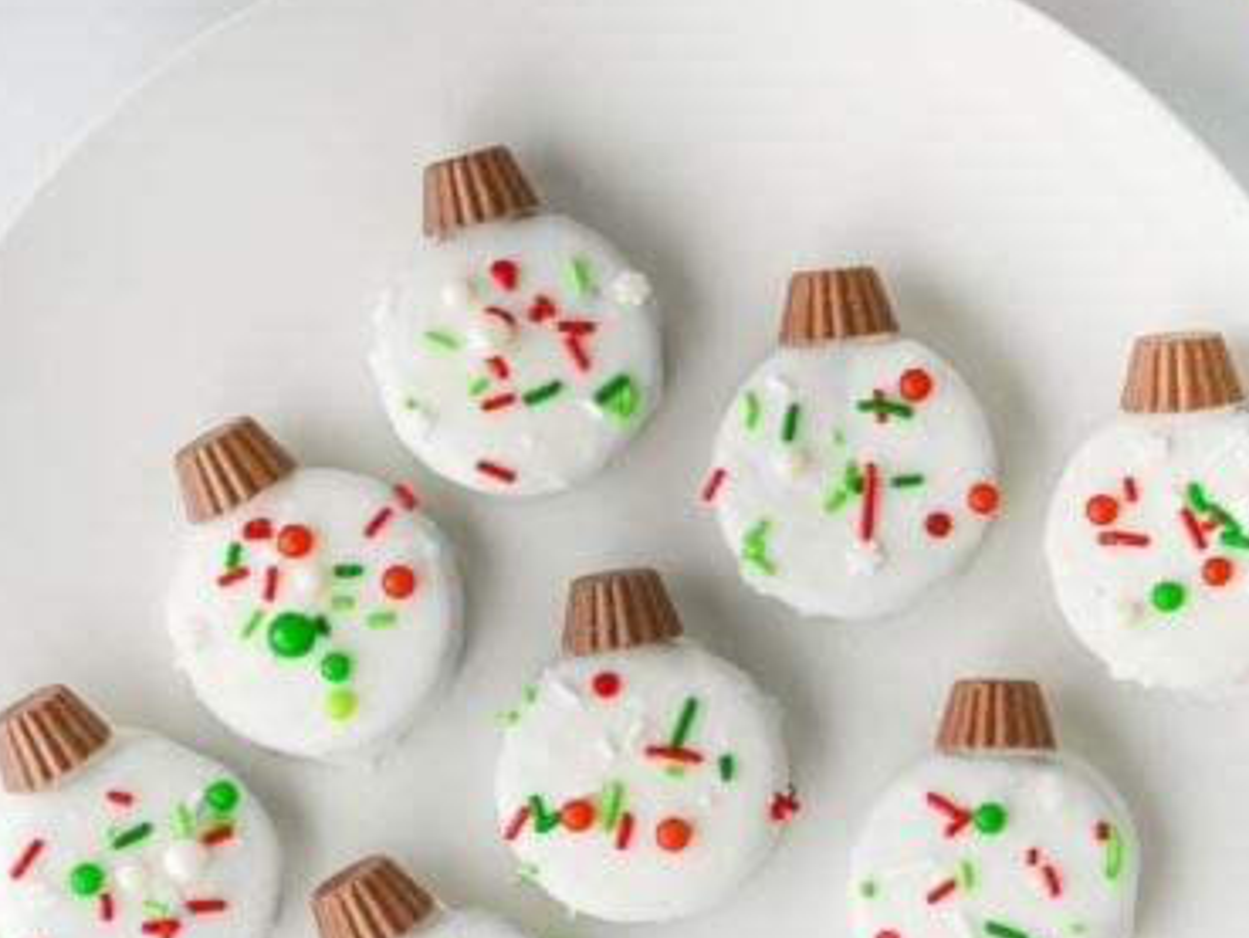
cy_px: 682
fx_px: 3609
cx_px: 630
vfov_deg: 14.8
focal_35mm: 100
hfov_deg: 19.6
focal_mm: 50
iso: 100
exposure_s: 1/100
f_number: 4.5
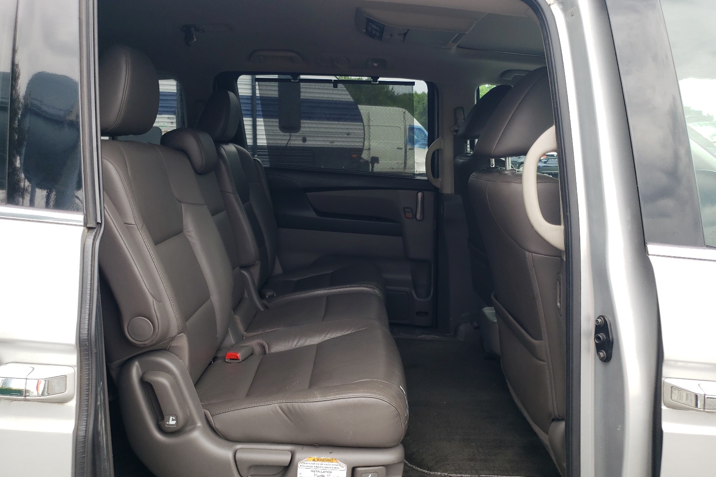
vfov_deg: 46.3
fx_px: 557
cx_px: 354
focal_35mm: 28
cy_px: 265
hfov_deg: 65.5
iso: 50
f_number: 1.5
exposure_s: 1/400
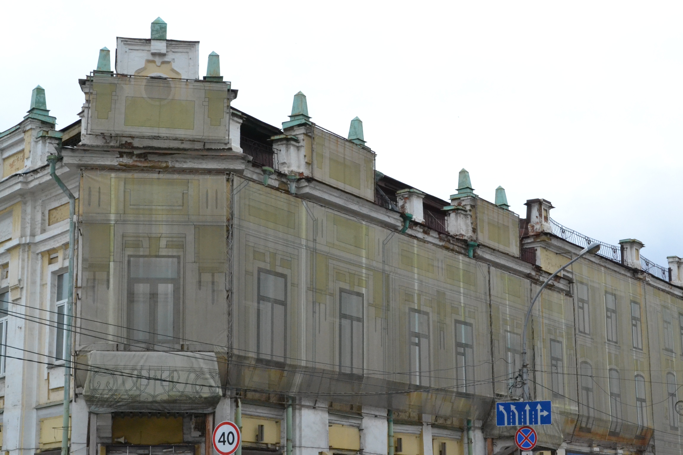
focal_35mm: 66
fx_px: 1252
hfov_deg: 30.5
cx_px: 342
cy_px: 228
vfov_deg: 20.6
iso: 3200
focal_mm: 44
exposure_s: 1/1600
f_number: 16
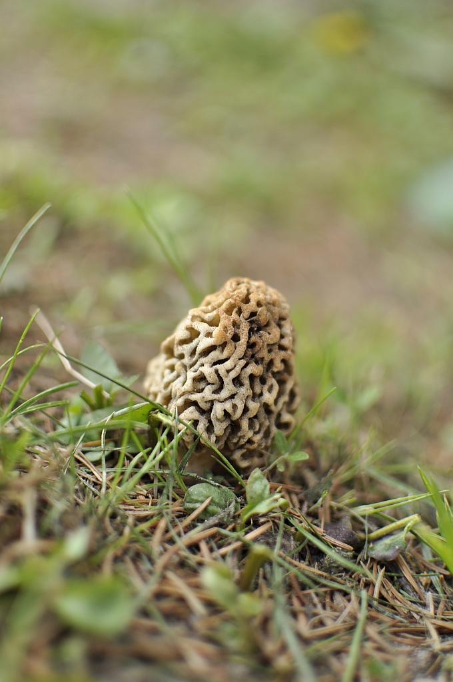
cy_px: 341
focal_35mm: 52
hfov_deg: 25.7
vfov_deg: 37.9
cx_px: 226
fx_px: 994
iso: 200
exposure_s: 1/400
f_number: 1.8
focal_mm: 35
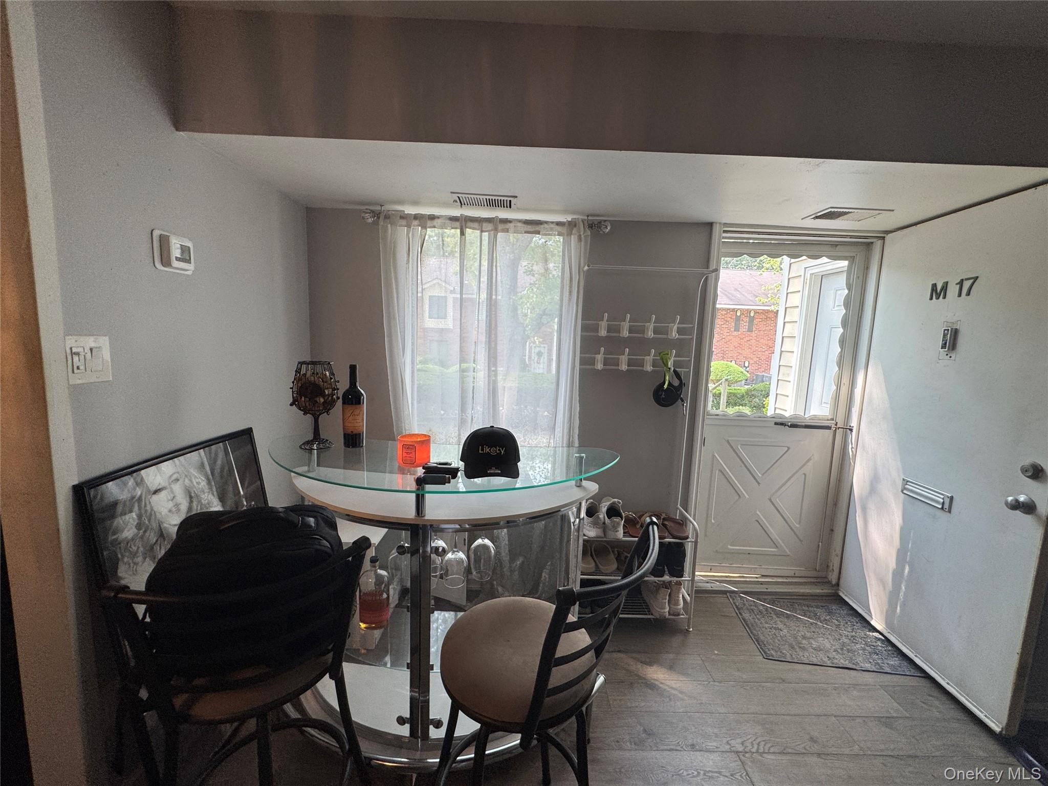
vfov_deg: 85.7
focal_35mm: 14
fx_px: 424
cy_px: 393
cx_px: 524
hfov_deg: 102.1
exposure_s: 1/99
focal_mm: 2.22
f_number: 2.2
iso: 100
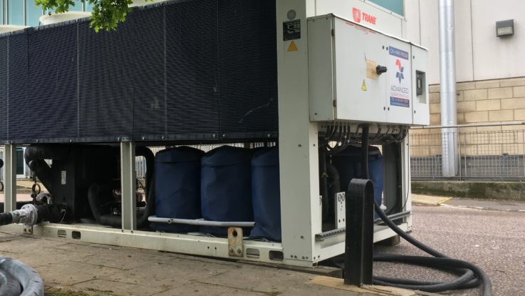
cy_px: 132
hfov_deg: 45.8
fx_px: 613
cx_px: 182
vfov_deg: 27.1
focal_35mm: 44
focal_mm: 4.15
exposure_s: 1/124
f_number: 2.2
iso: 25
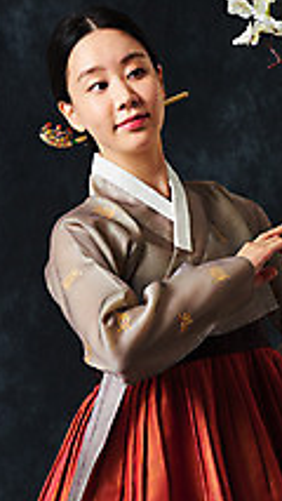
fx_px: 3532
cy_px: 219
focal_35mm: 266
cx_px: 224
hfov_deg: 4.6
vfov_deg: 8.1
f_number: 11
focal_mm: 135
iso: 100
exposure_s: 1/125
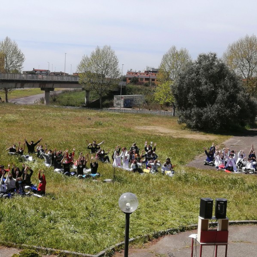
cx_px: 103
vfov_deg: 30.0
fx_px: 479
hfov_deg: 30.0
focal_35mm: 57
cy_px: 129
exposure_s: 1/1422
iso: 50
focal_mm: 3.62
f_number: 1.8
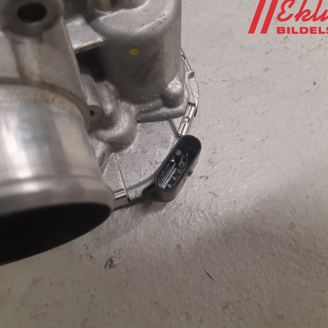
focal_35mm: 31
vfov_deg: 52.5
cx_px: 159
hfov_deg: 52.5
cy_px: 163
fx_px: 332
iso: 160
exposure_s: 1/50
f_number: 1.7
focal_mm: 3.93
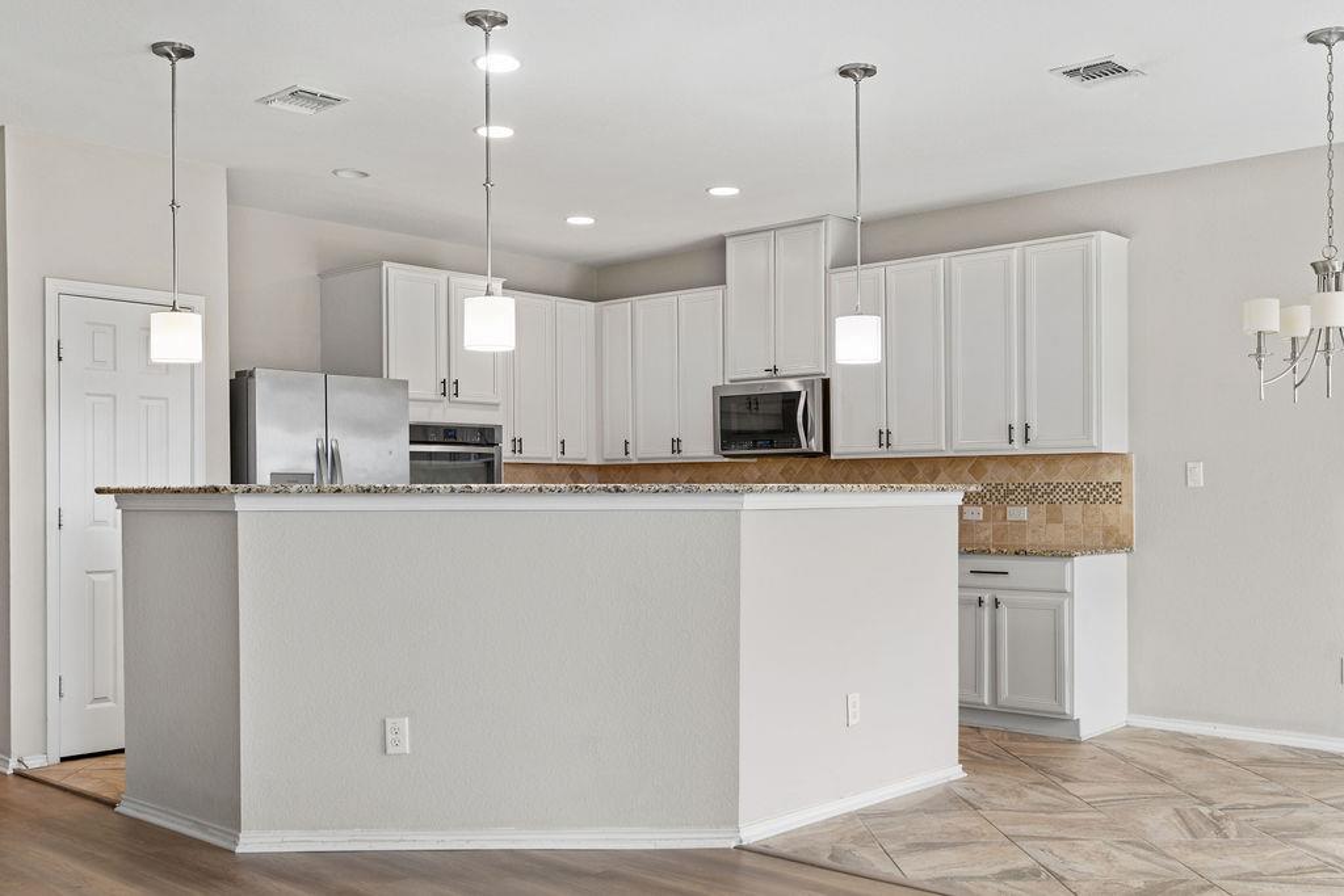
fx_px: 1307
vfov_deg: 37.9
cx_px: 672
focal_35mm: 35
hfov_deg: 54.4
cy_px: 448
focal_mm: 35
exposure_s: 1/4
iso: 250
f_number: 9
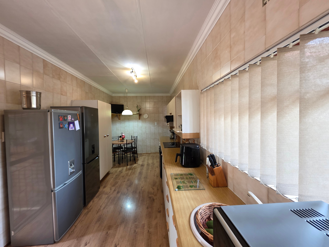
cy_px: 124
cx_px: 164
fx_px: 124
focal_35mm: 13
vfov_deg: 89.9
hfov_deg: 106.2
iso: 250
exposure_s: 1/50
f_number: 1.9
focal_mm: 2.2
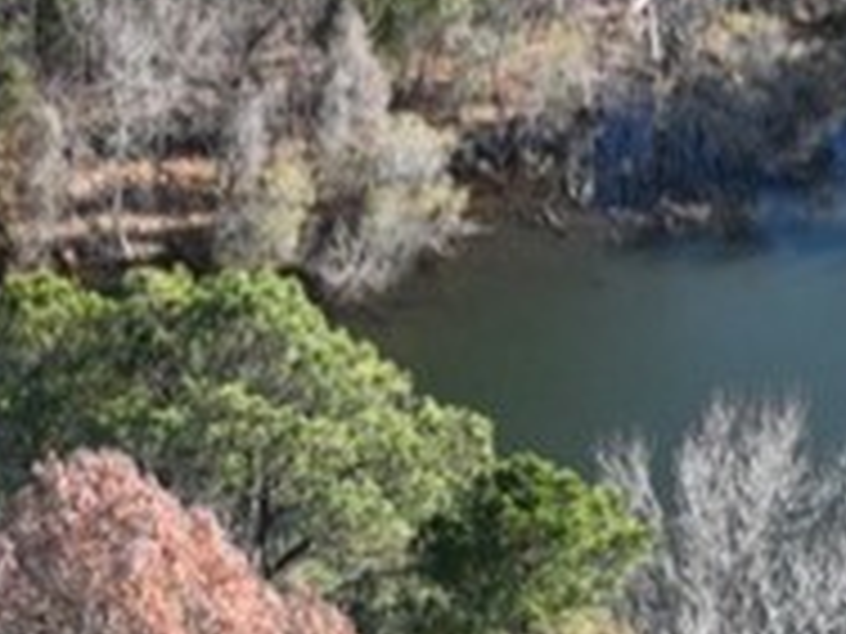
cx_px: 76
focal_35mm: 131
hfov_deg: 14.9
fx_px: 3202
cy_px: 146
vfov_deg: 11.3
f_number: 2.8
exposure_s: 1/200
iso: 210
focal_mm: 12.29
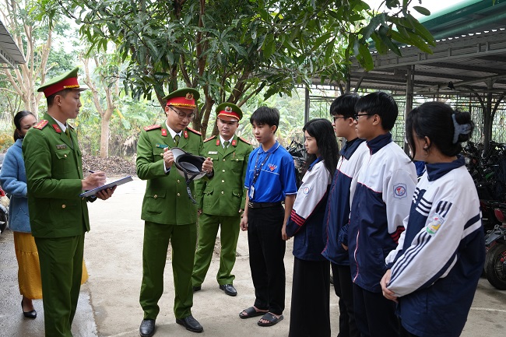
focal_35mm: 36
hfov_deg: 53.1
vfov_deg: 36.9
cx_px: 253
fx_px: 506
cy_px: 168
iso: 400
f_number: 4
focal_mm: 24
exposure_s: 1/60
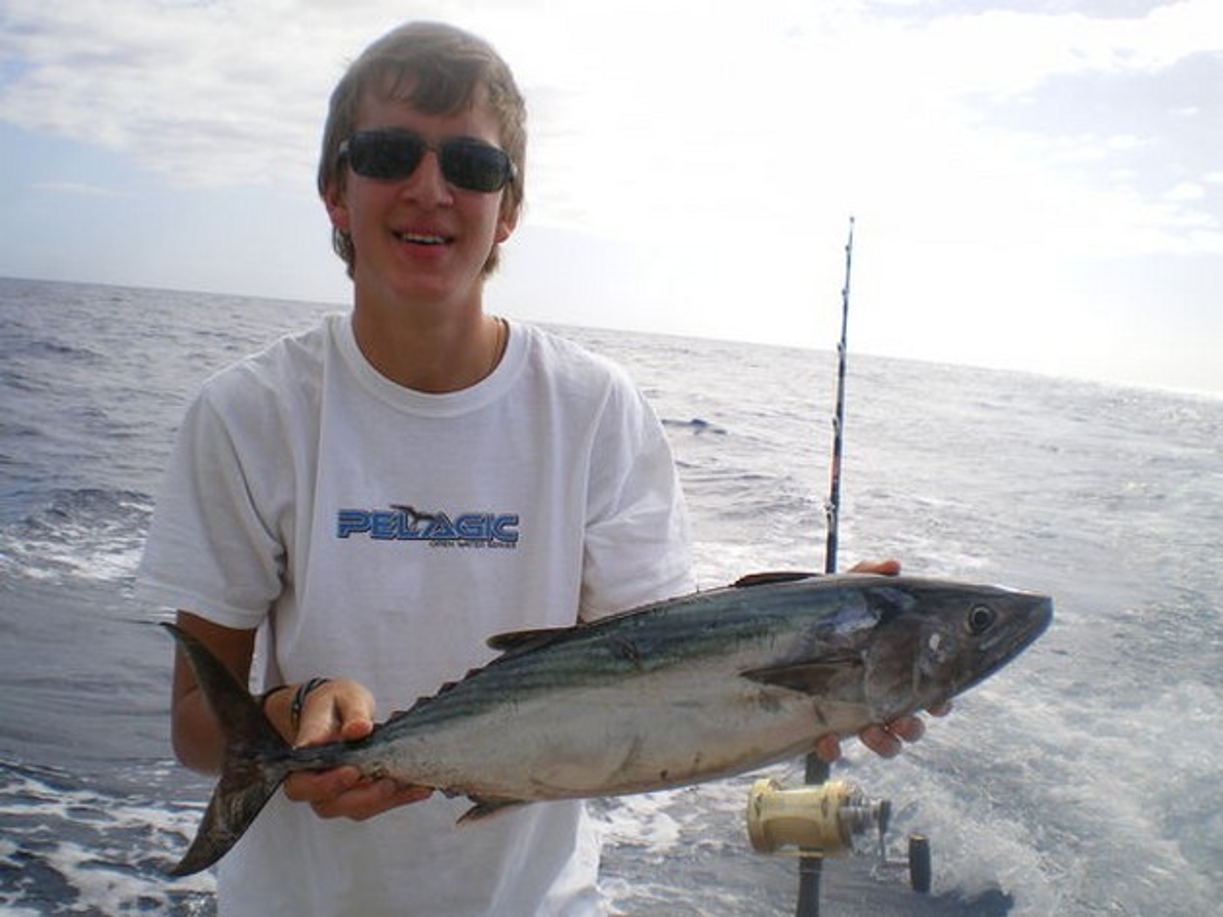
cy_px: 458
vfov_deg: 39.6
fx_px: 1271
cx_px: 612
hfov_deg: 51.4
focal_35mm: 36
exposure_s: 1/500
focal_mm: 6.3
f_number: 4.6
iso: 50
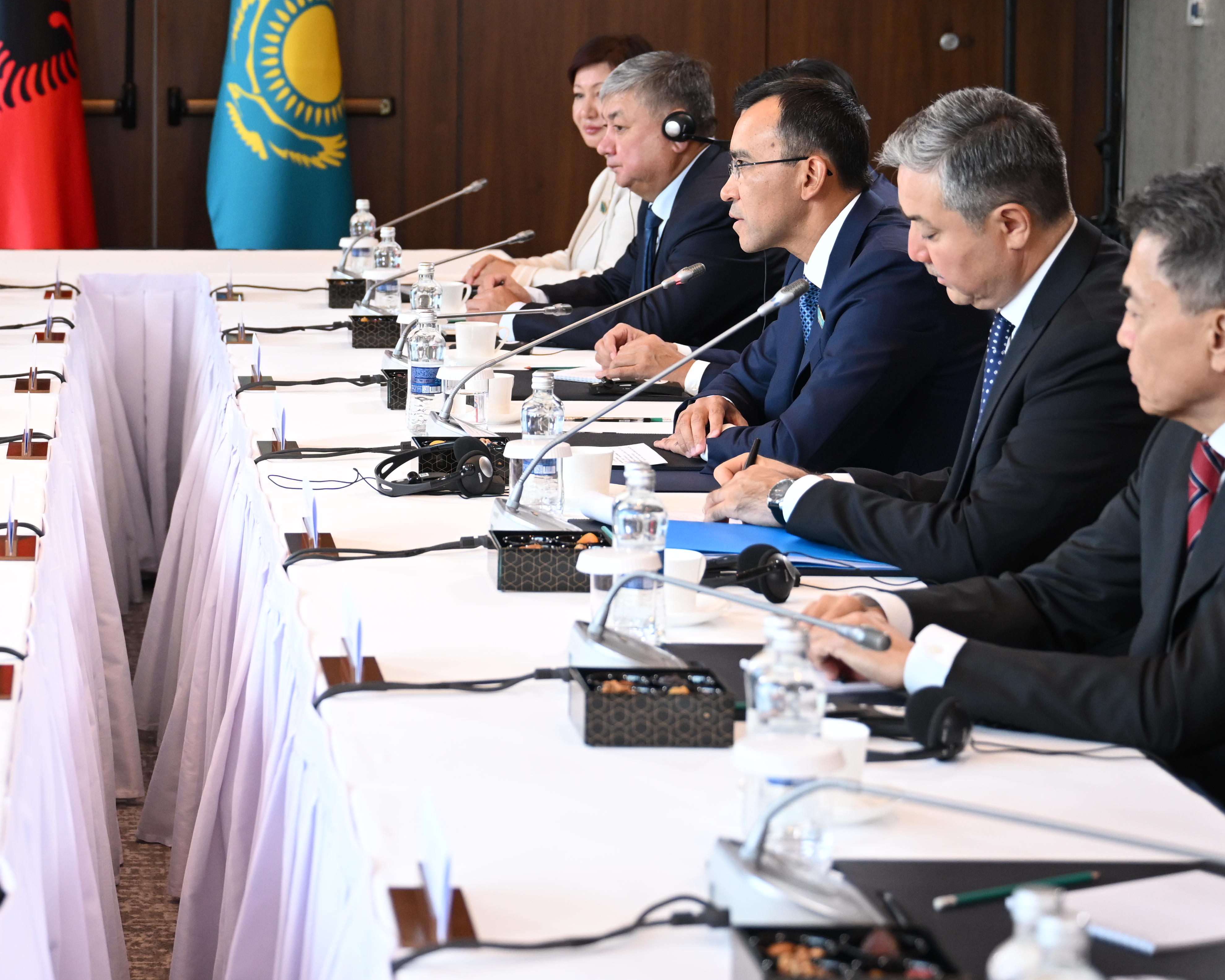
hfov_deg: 18.8
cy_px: 265
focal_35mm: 100
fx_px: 3625
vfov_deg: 15.3
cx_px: 119
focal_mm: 51
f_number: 3.5
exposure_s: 1/250
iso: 1250
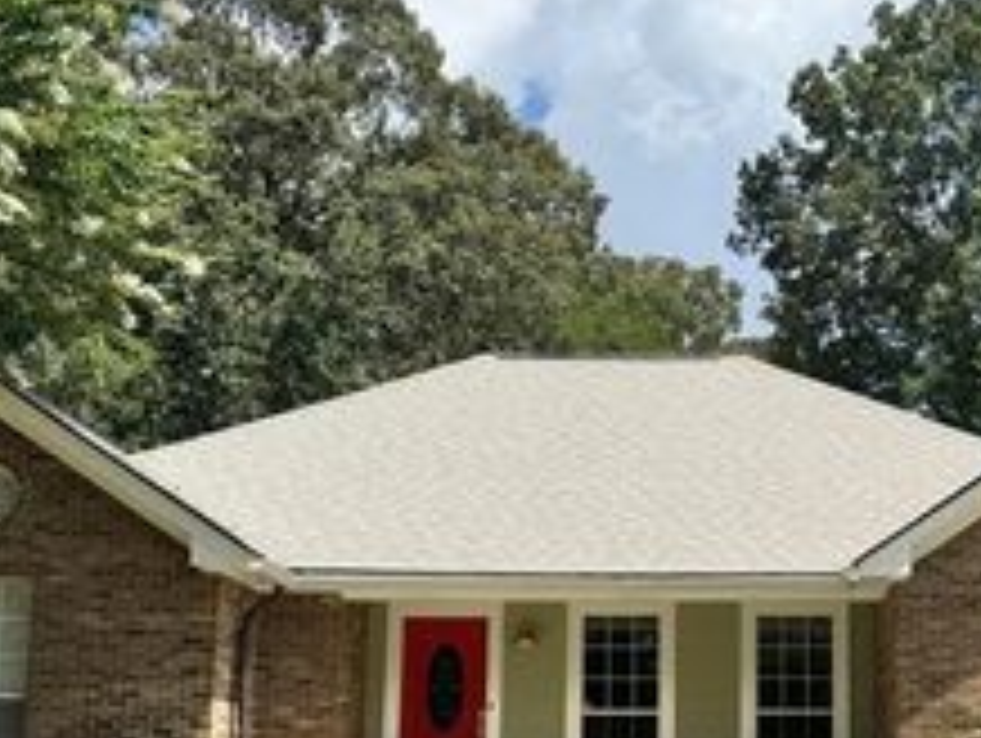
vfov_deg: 26.1
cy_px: 587
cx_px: 729
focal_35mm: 55
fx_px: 1560
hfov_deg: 34.2
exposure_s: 1/4310
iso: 80
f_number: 1.78
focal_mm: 6.76
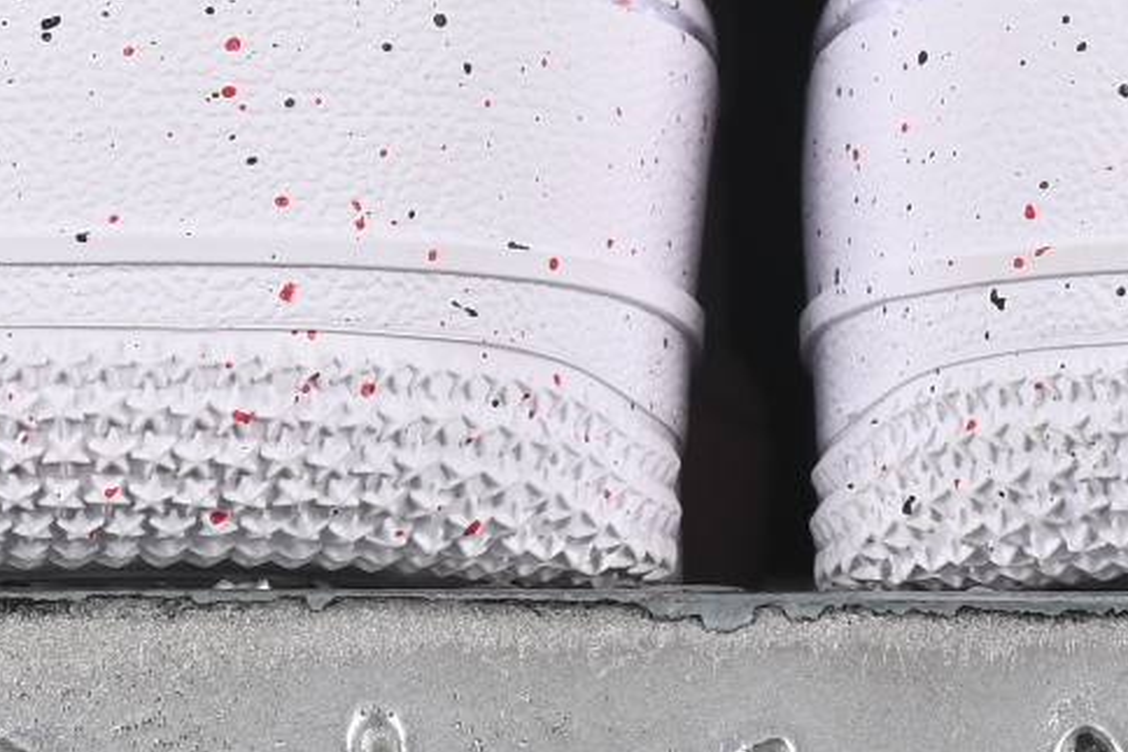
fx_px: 13508
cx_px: 757
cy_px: -750
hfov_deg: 4.8
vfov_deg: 3.2
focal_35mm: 431
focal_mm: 50
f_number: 8
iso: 160
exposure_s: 1/100
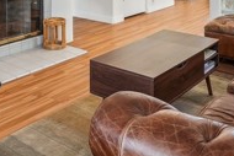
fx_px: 351
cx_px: 95
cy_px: -53
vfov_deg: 22.2
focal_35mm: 54
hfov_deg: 36.7
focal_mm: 16
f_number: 8
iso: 400
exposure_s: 1/30
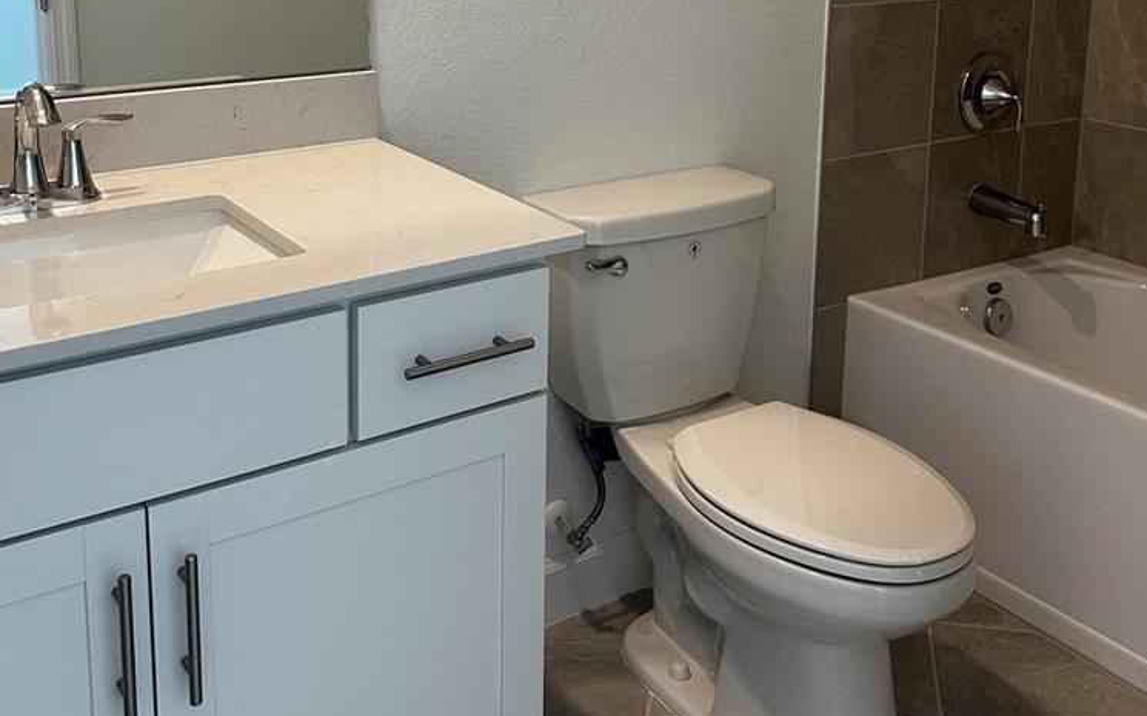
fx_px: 1281
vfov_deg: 29.9
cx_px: 631
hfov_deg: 48.2
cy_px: 71
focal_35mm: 41
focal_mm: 6.86
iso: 160
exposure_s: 1/120
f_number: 1.78
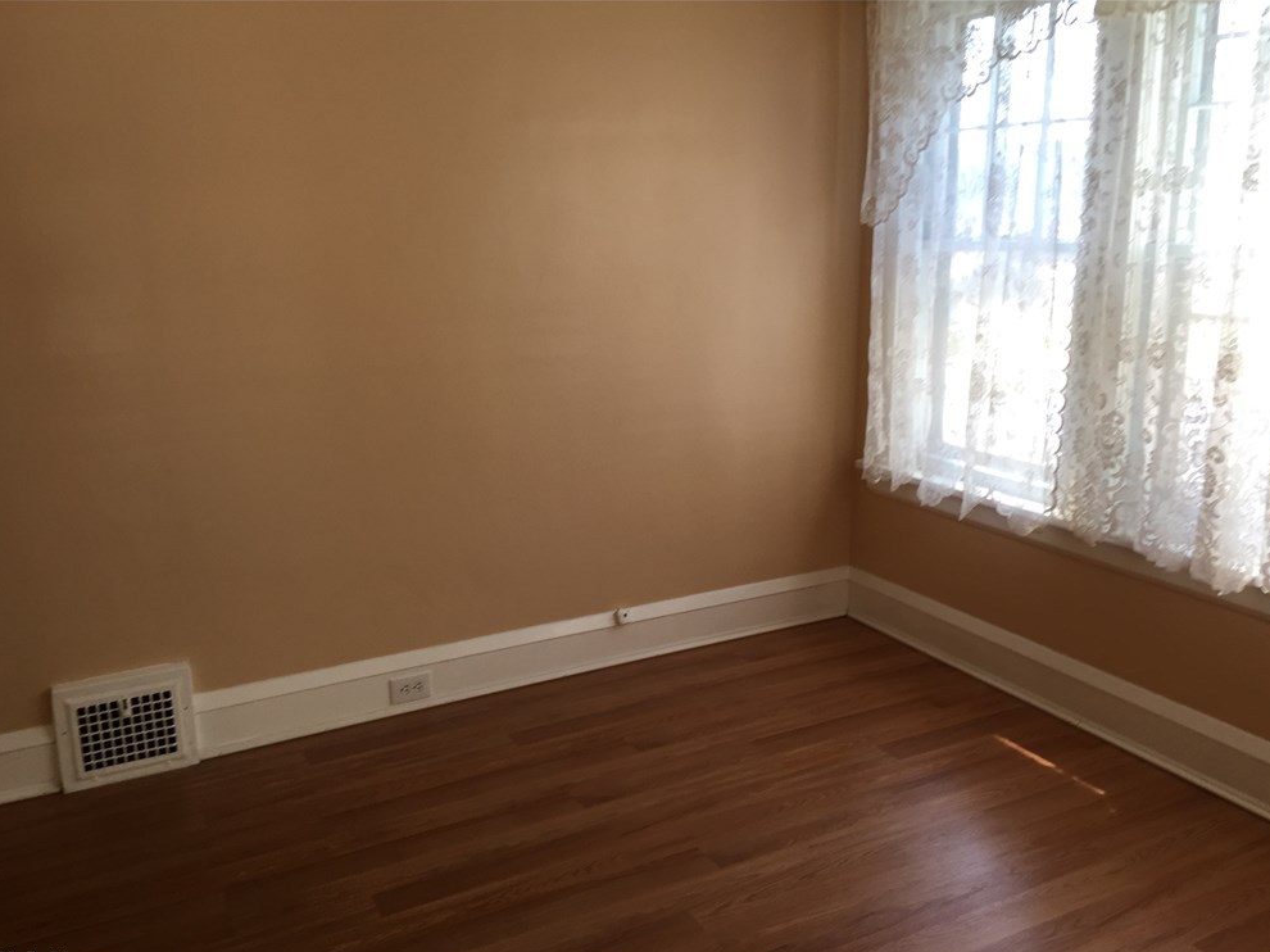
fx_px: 1100
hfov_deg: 60.0
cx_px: 632
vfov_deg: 46.8
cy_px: 491
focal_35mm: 30
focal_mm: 4.15
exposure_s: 1/60
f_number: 2.2
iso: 40
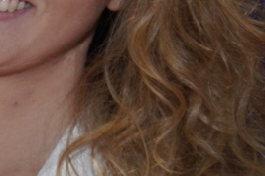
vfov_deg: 4.6
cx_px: -493
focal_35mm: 297
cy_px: 43
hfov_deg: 6.4
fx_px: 2186
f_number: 4.5
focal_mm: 49
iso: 1600
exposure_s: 1/160
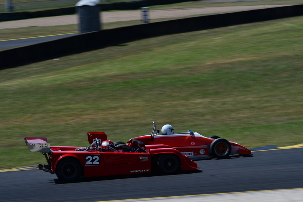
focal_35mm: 300
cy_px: 101
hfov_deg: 6.9
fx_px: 2526
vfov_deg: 4.6
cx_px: 152
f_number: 14
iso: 100
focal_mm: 200
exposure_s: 1/160
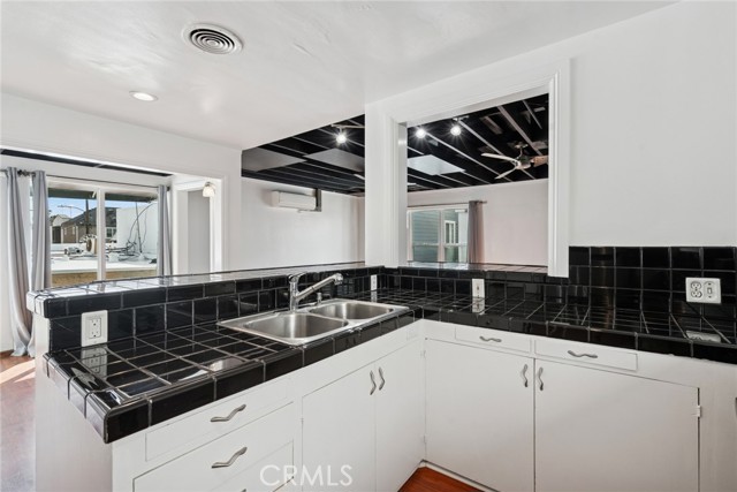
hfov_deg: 96.7
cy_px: 246
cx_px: 368
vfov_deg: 73.8
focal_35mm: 16
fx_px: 328
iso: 320
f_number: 8
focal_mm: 16
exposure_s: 1/50
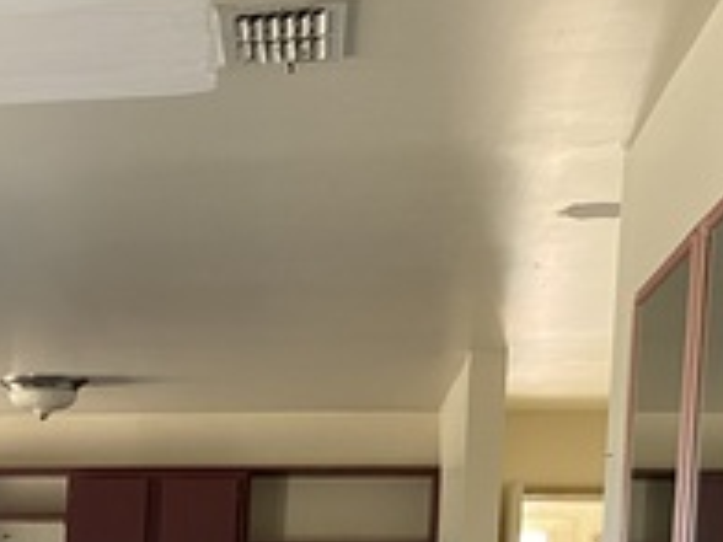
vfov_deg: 16.3
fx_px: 1775
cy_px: 730
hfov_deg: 21.3
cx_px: -159
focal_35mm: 85
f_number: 1.8
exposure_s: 1/86
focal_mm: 4.25
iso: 125
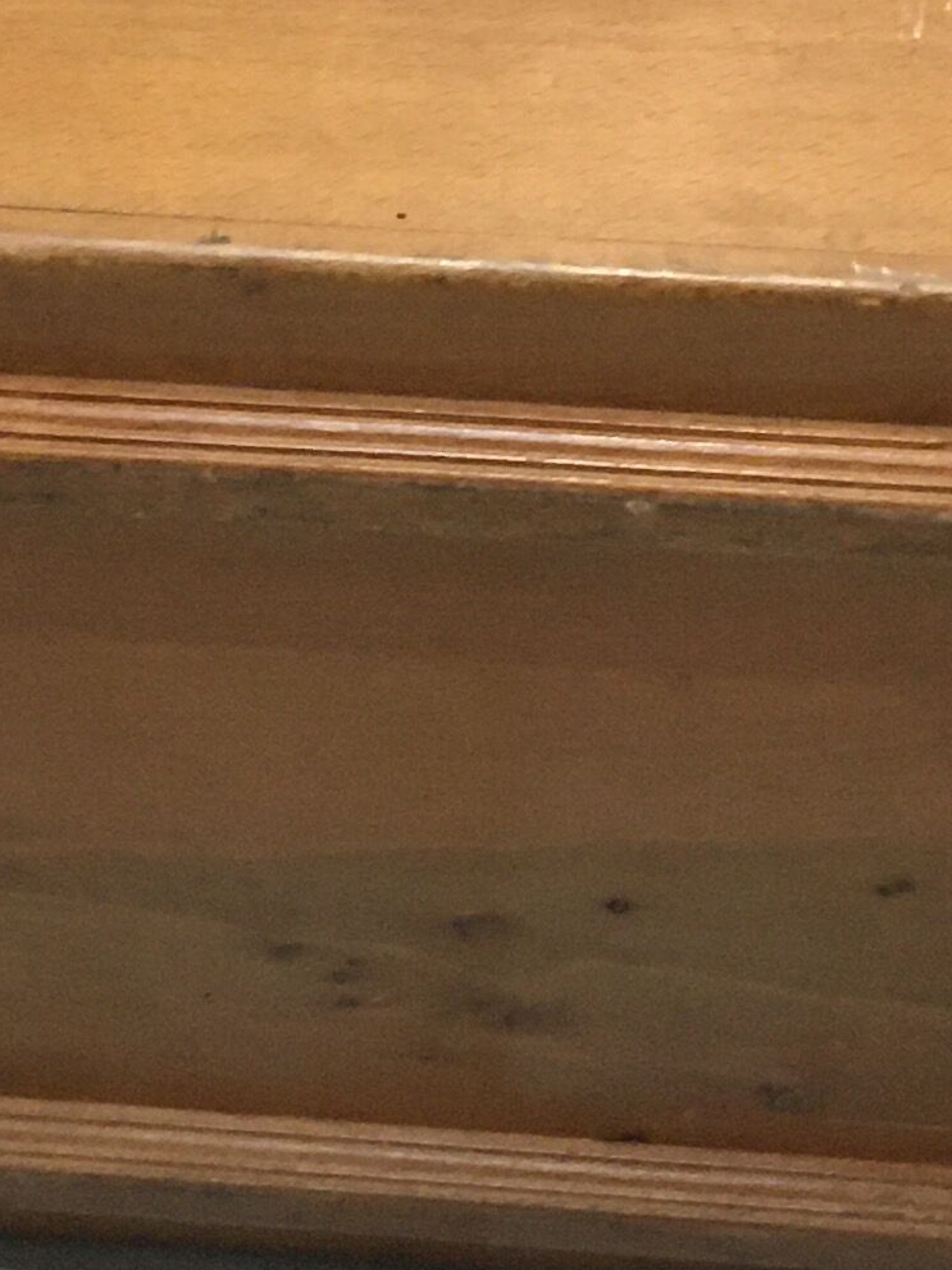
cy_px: 192
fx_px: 4328
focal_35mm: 118
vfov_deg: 16.5
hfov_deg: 12.5
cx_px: 634
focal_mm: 4.15
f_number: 2.2
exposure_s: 1/20
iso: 200
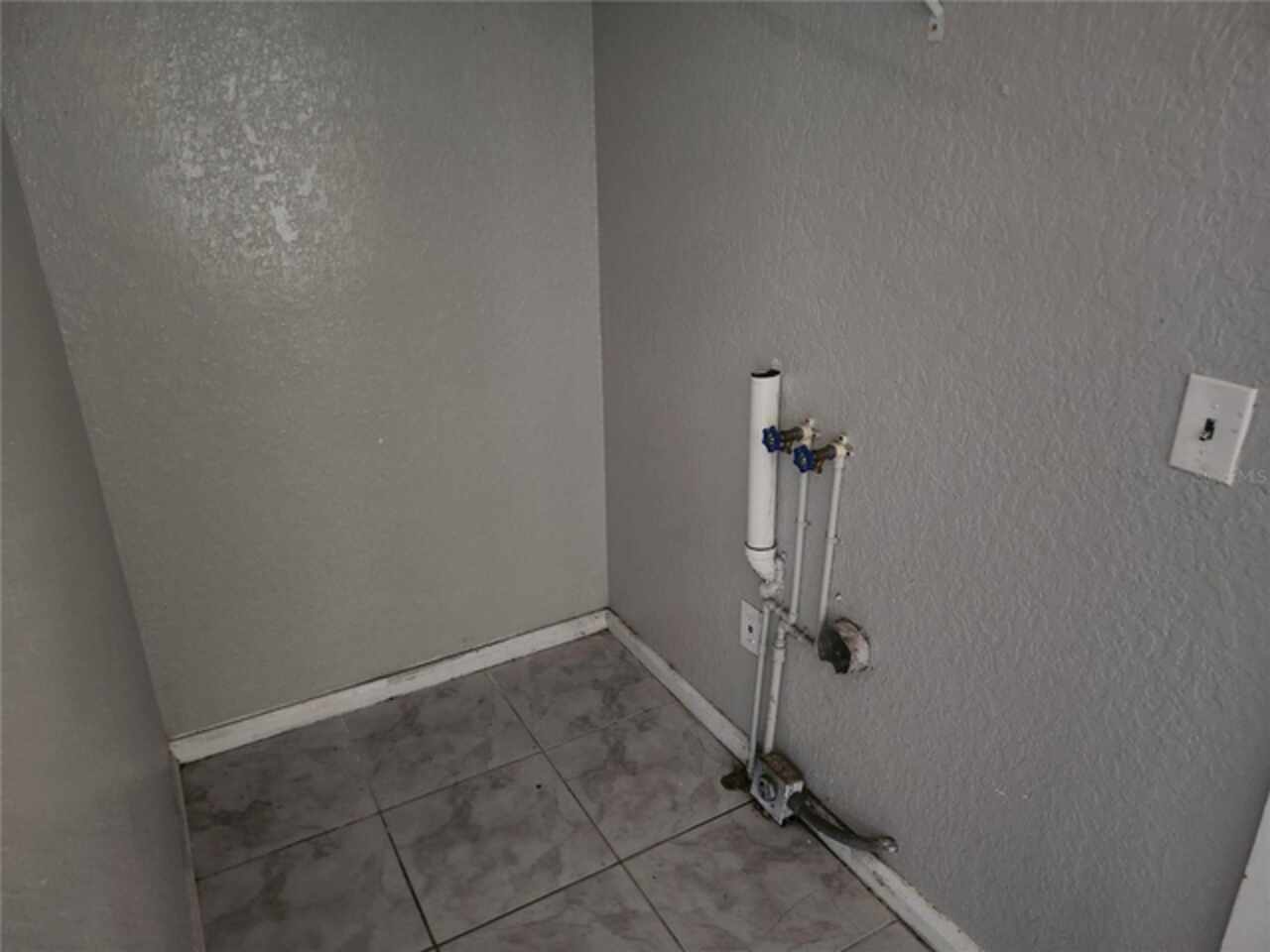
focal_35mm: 23
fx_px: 844
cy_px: 476
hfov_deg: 73.9
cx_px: 635
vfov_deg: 58.9
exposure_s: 1/24
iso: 800
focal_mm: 5.54
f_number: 1.8
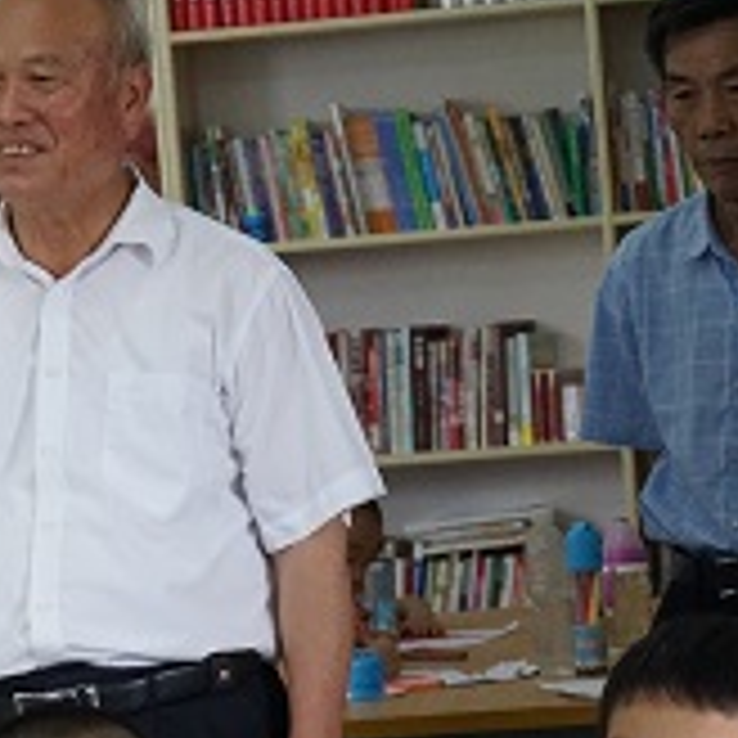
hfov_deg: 9.4
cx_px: -315
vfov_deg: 9.7
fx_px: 4366
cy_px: 479
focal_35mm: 181
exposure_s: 1/400
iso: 5000
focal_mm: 70
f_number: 5.6
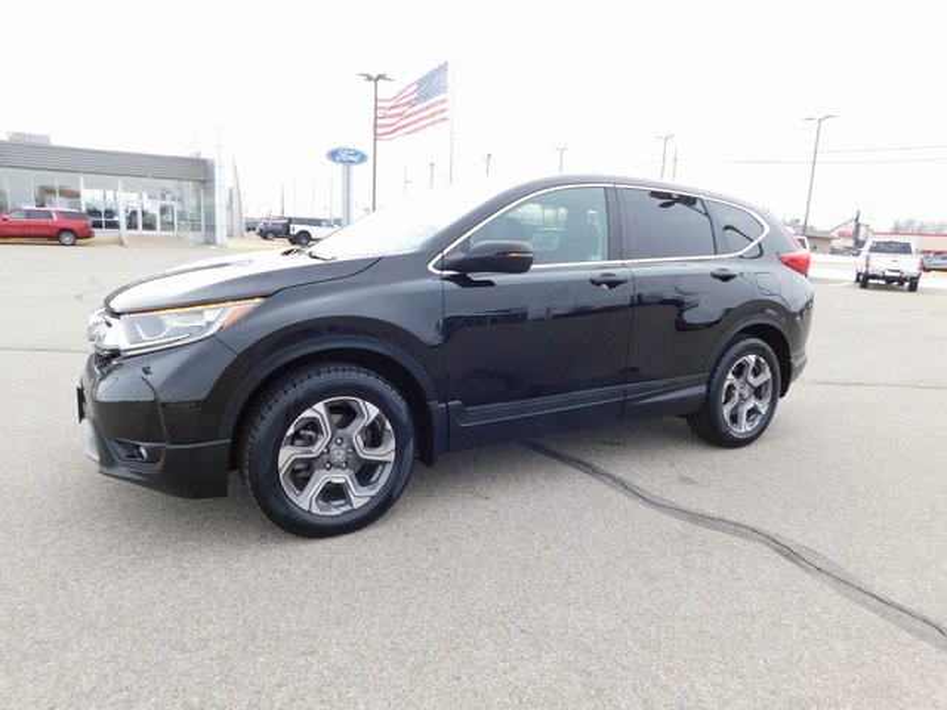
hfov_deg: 73.9
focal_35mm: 23
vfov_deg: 58.9
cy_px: 355
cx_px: 474
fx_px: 629
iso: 125
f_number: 3
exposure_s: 1/500
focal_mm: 4
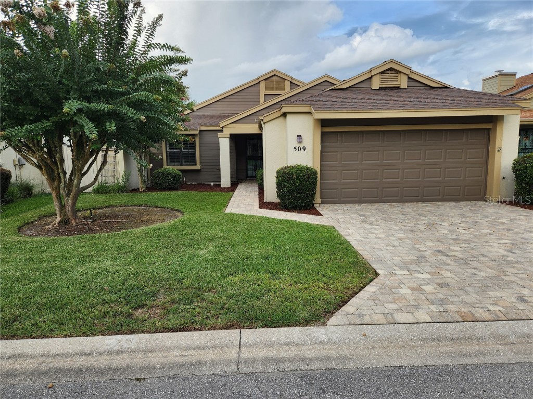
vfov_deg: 58.9
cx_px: 266
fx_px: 354
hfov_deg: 73.9
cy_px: 200
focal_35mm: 23
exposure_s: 1/353
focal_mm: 5.4
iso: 20
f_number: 1.8
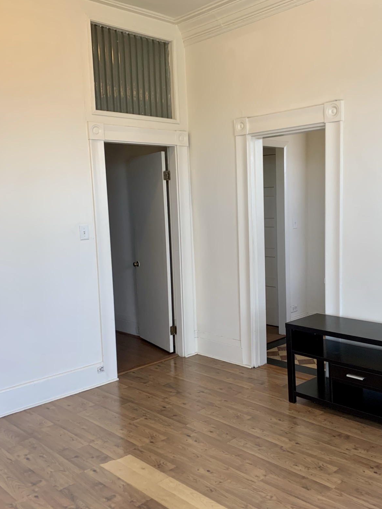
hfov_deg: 41.5
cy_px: 273
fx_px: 500
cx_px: 243
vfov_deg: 53.9
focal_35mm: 34
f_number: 1.8
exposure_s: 1/60
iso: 50
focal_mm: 4.25
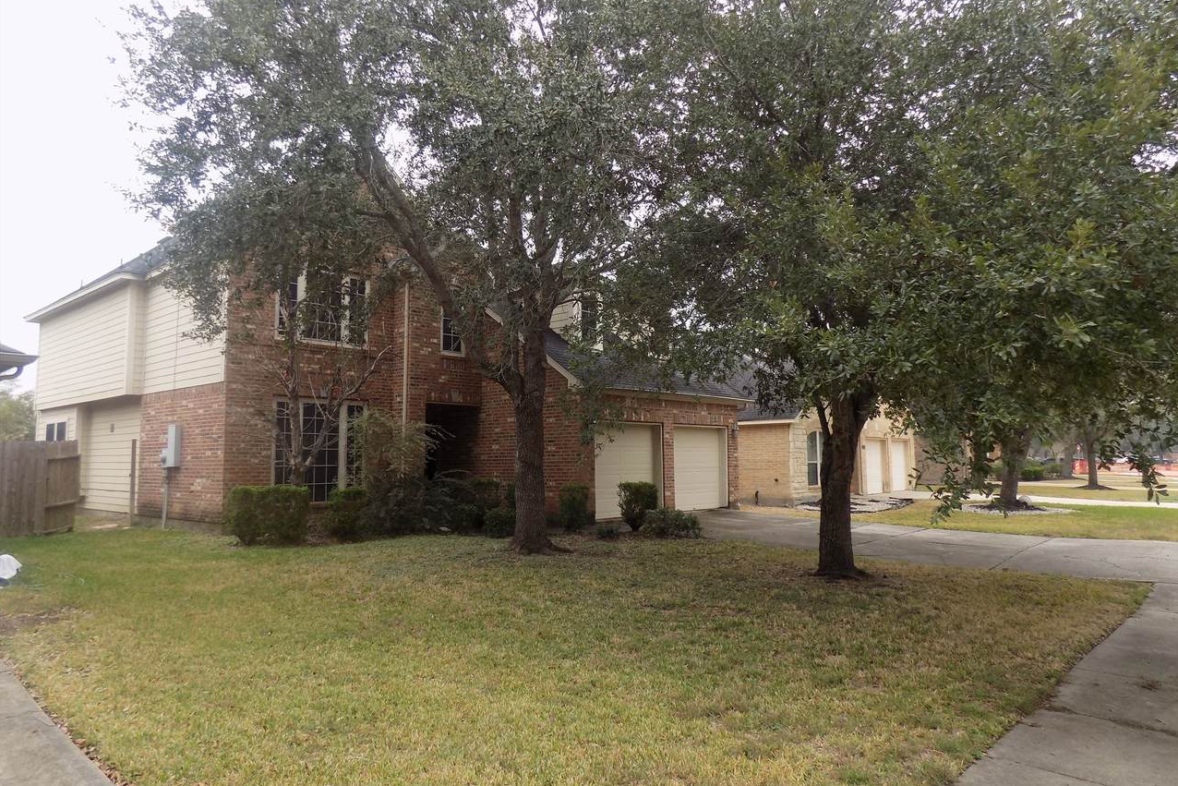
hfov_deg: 73.7
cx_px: 589
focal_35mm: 24
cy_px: 378
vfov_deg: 53.1
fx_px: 785
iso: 80
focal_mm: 4
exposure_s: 1/125
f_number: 3.1
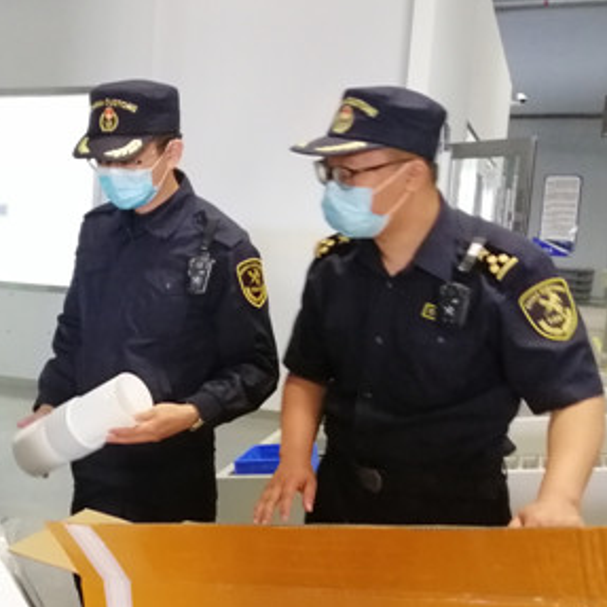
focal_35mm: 48
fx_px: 952
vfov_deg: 35.3
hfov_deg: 33.7
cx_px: 76
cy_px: 349
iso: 640
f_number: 2.2
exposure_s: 1/25
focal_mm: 3.81
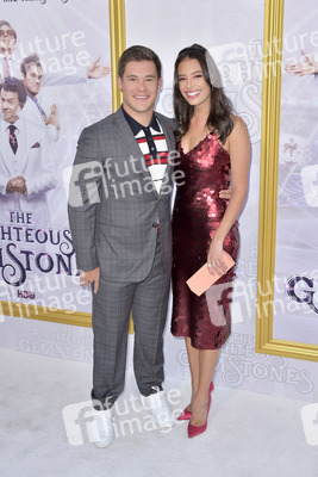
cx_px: 159
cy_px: 238
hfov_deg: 36.9
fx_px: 477
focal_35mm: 36
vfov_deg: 53.1
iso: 320
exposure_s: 1/250
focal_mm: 36
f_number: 7.1
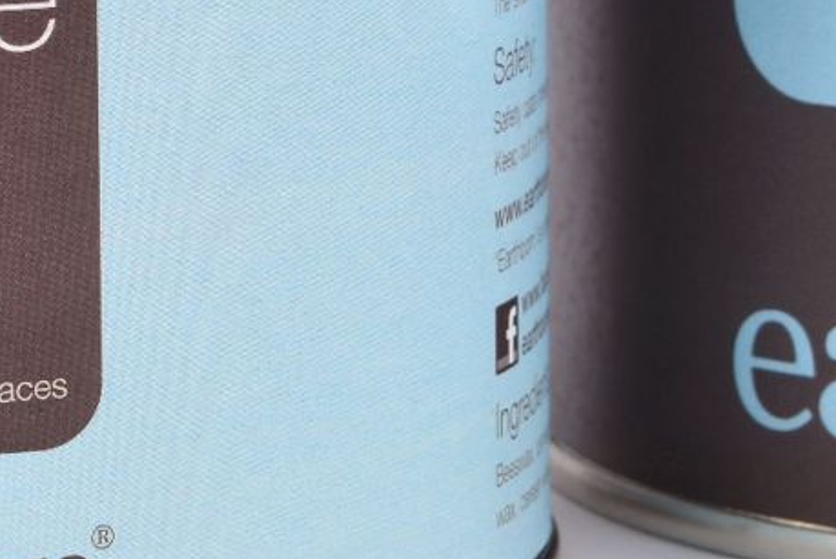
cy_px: -219
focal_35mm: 312
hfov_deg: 6.6
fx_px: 7252
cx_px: 508
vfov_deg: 4.4
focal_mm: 70
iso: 100
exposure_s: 1/160
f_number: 16
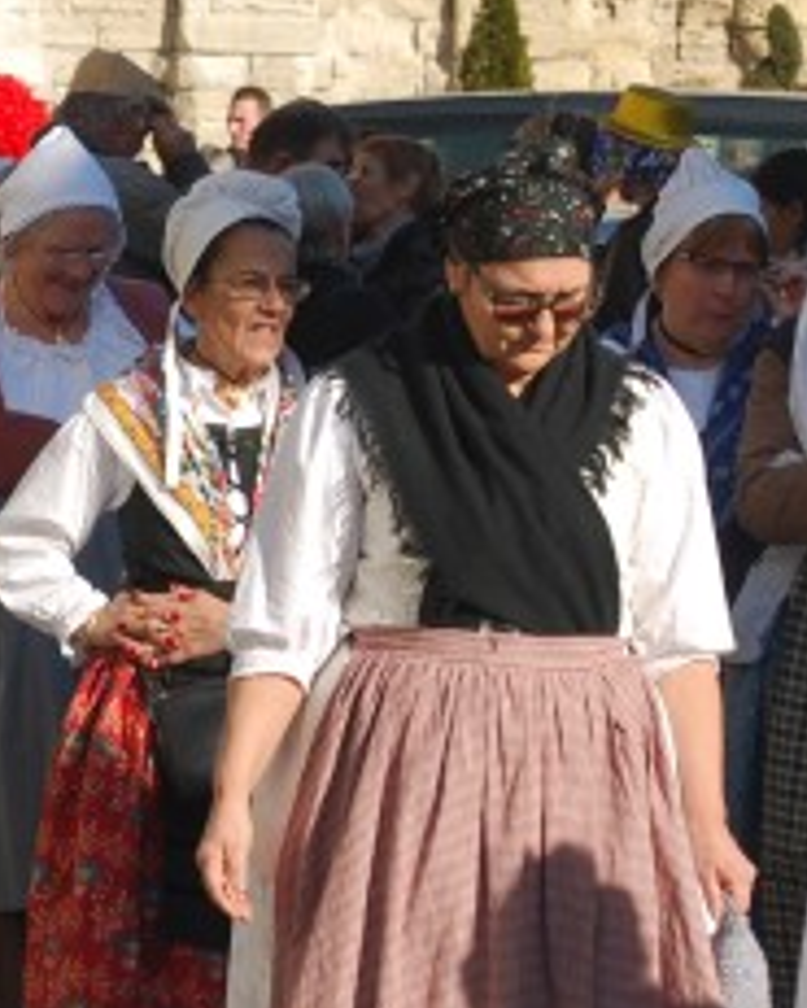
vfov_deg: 7.2
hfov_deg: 5.7
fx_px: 8015
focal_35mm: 269
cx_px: -401
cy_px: 247
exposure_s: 1/200
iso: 100
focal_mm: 55
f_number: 9
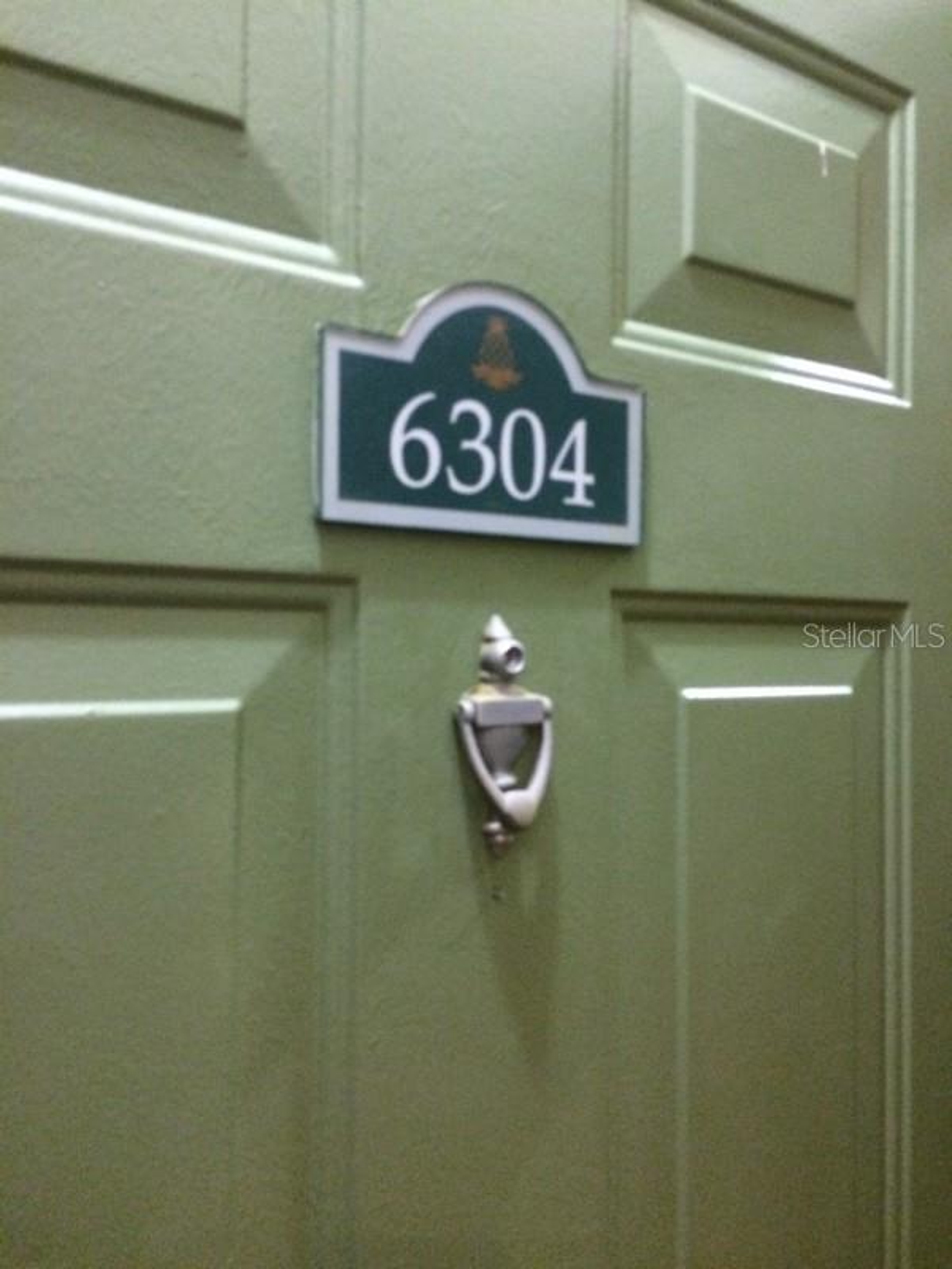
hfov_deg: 48.2
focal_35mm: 29
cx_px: 476
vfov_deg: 61.7
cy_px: 634
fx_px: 1063
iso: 400
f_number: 2.2
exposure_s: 1/15
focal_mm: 4.15
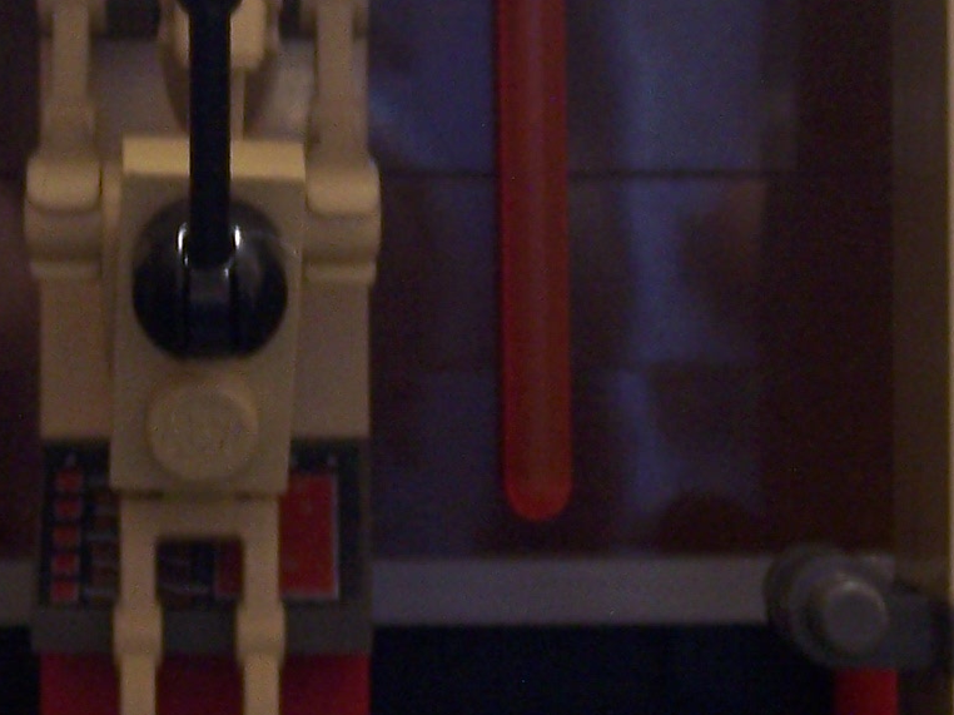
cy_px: 119
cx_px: 179
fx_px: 3912
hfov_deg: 13.8
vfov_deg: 10.4
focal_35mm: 142
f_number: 3
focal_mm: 7
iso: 160
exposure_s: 1/2
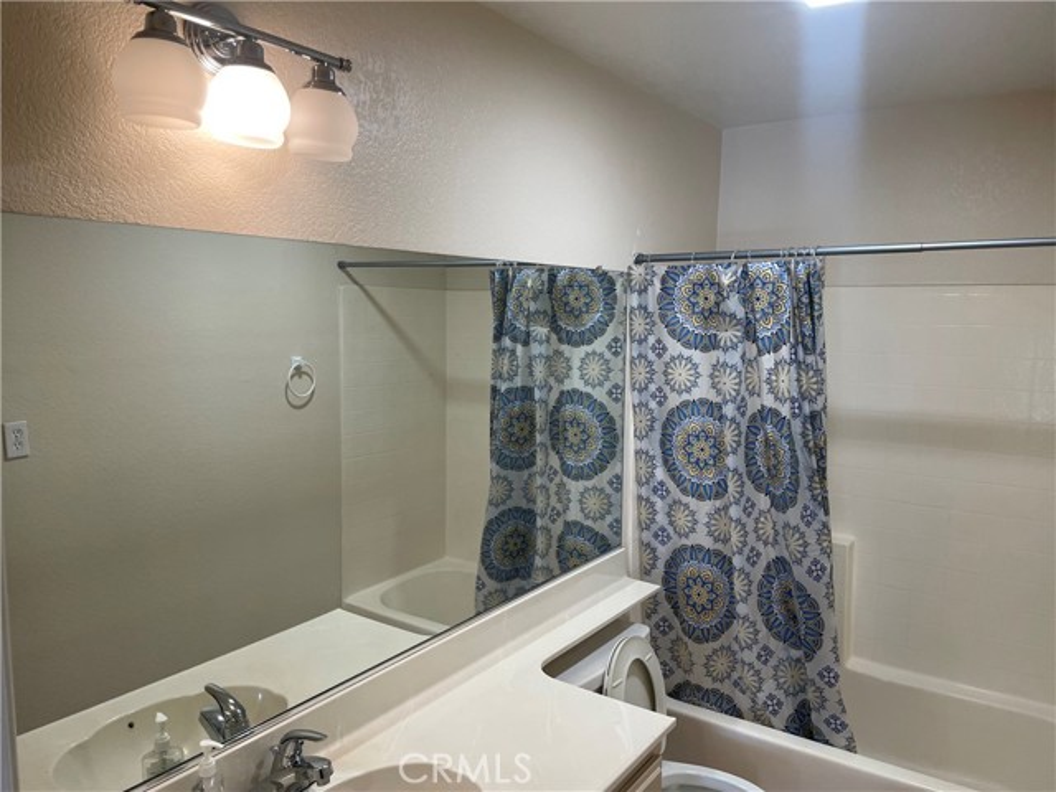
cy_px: 396
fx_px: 793
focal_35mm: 26
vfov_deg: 53.1
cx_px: 528
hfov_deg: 67.3
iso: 100
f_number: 1.6
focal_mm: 4.2
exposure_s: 1/120
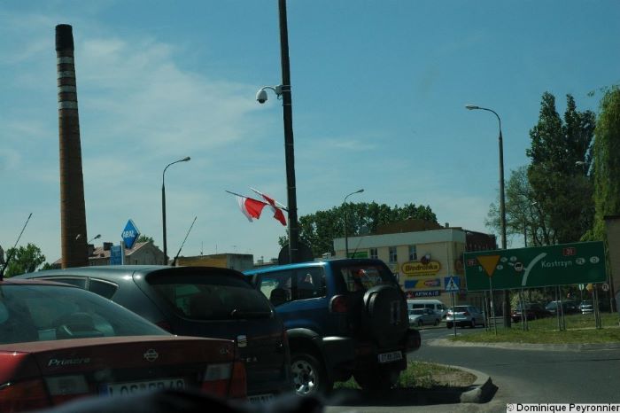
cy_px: 206
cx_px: 310
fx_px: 1136
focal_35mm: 66
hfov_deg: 30.5
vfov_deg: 20.6
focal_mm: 44
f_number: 8
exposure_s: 1/1000
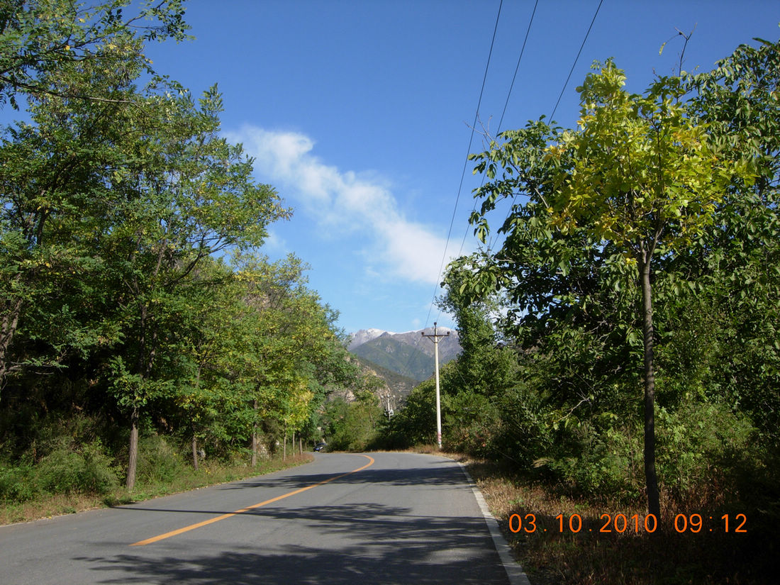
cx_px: 390
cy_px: 292
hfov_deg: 51.4
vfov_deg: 39.7
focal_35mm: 36
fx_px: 811
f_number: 6.1
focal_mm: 7.5
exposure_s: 1/264
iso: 50
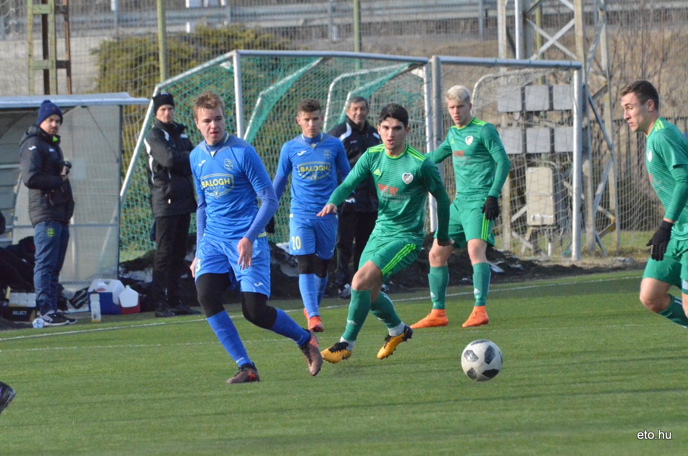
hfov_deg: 4.6
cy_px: 228
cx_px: 344
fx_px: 8583
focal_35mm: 450
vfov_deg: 3.0
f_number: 10
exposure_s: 1/6400
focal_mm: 300
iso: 6400
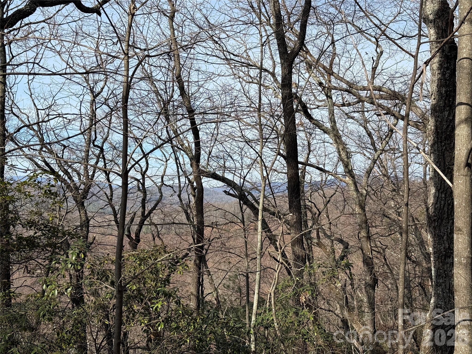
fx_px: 654
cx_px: 236
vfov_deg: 30.3
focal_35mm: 48
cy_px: 177
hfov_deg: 39.7
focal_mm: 6.76
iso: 64
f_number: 1.78
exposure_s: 1/3534
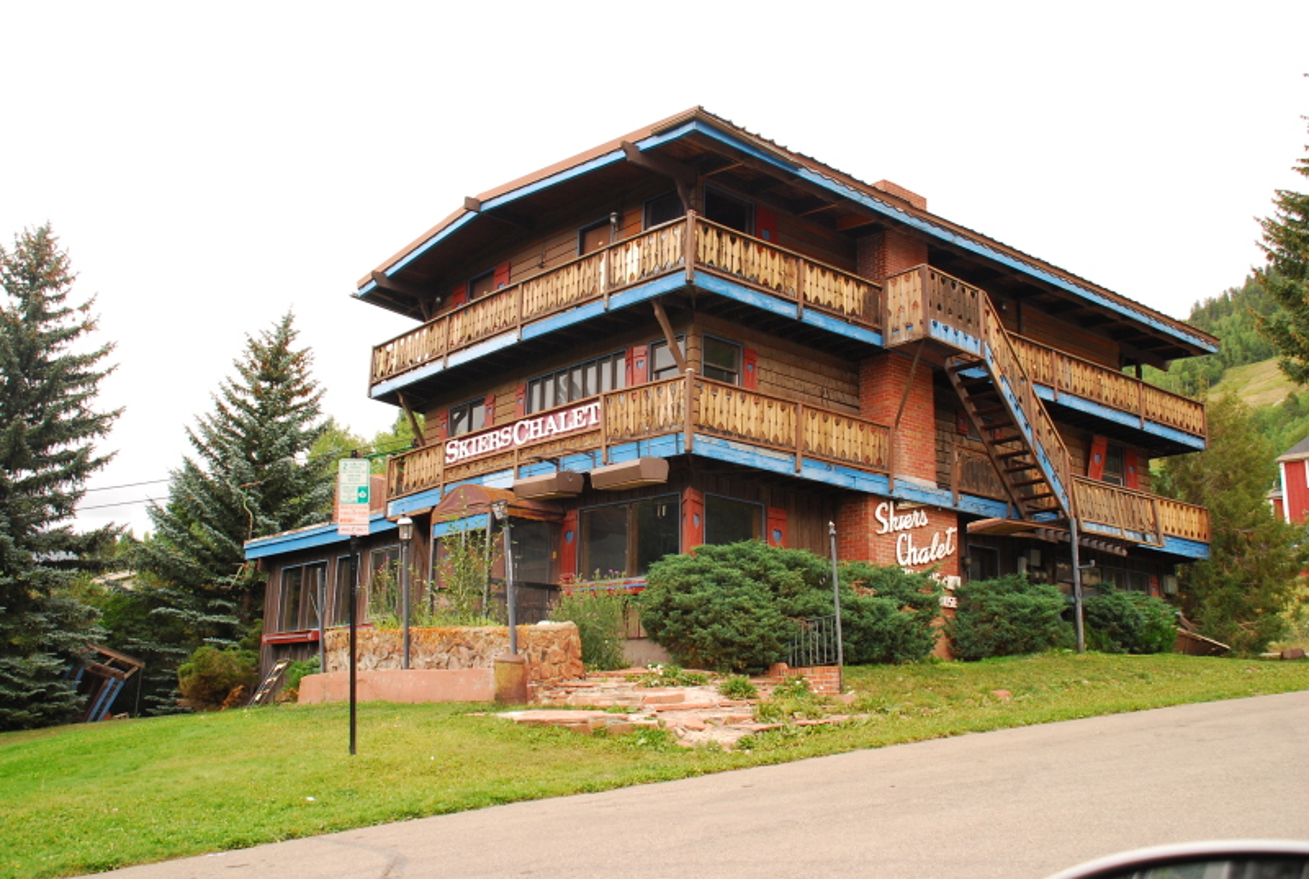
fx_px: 1202
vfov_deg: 40.1
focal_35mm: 33
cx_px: 654
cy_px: 440
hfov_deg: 57.1
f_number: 5.6
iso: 320
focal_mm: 22
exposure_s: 1/125
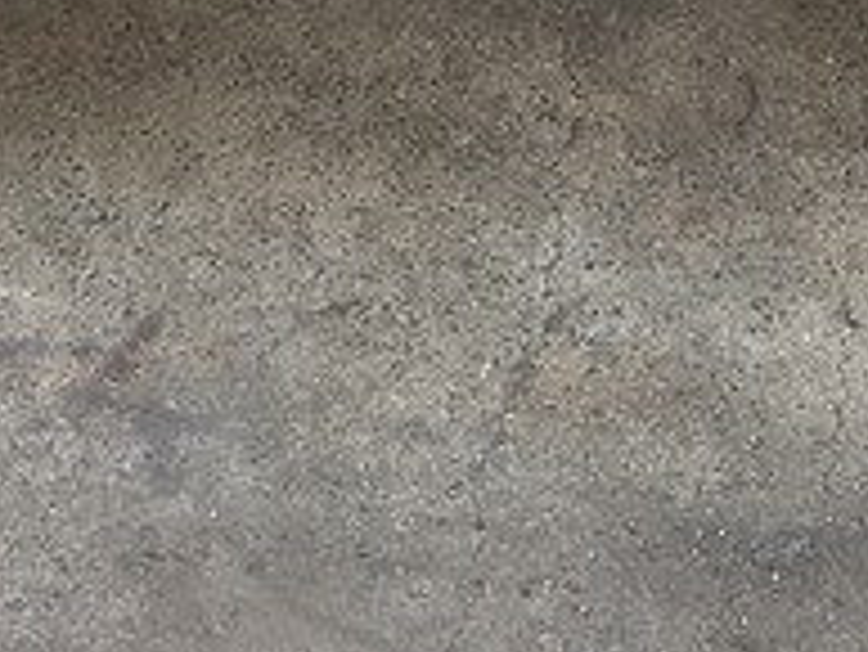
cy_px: -630
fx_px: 3011
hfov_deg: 16.4
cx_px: 387
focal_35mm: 120
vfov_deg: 11.2
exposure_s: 1/100
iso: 40
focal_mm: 4.15
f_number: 2.2
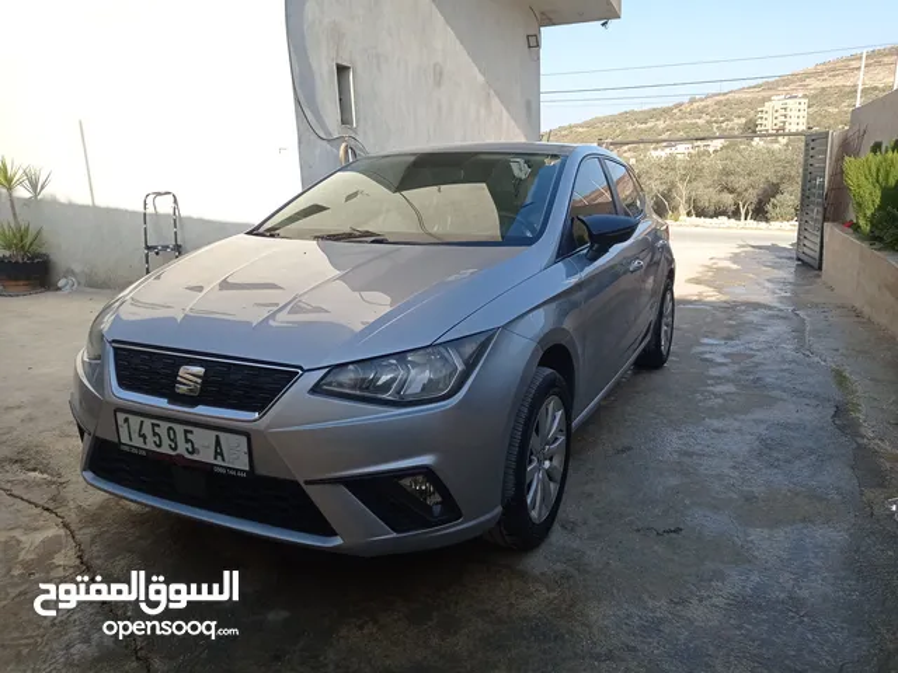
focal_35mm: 28
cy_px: 336
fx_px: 726
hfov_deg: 63.4
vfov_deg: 49.7
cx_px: 449
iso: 105
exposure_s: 1/1497
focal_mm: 4.74
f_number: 1.79
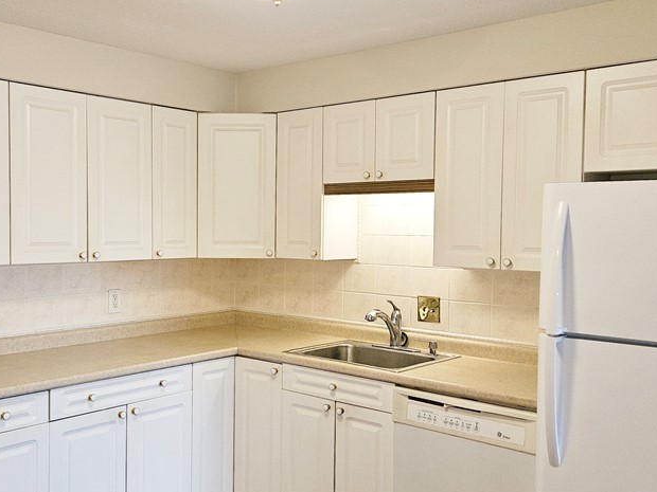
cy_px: 254
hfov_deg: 48.5
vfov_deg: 37.7
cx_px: 245
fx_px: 721
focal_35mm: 38
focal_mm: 5.4
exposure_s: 1/60
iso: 100
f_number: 1.8
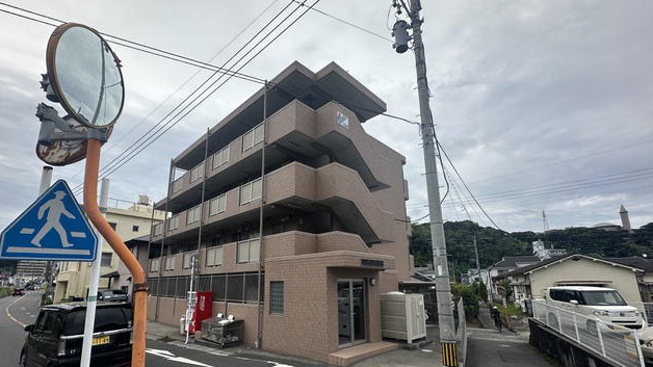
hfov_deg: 95.9
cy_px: 223
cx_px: 311
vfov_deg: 63.2
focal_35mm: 17
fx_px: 294
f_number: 2.2
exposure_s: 1/855
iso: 40
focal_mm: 2.22
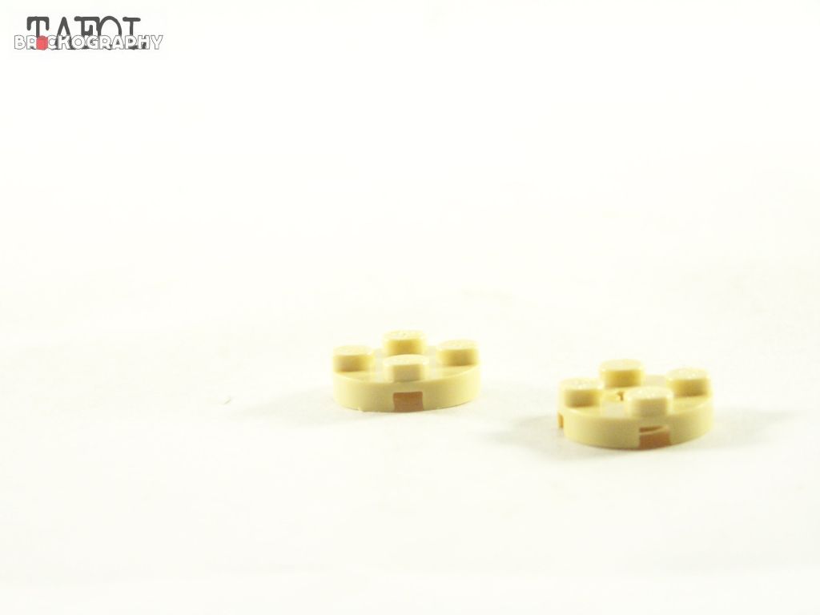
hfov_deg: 18.7
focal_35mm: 105
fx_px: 2487
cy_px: 308
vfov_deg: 14.1
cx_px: 410
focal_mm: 17.5
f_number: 3.2
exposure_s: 1/60
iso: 400
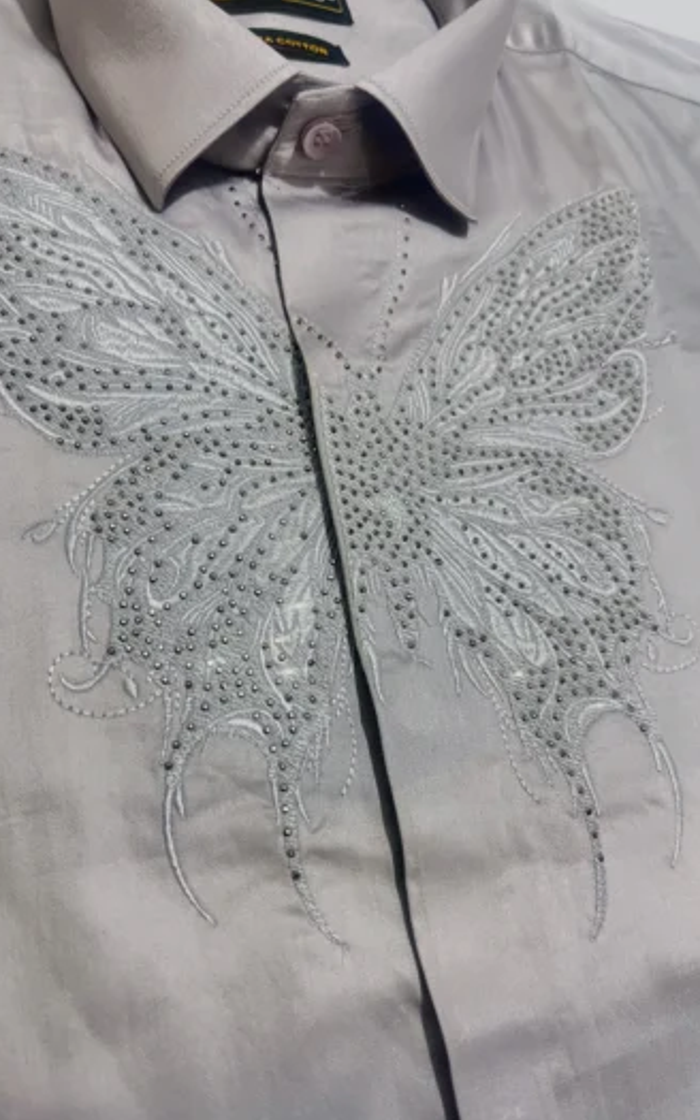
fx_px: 855
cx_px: 316
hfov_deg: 44.5
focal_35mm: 28
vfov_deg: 66.5
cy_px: 566
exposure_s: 1/50
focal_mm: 5.1
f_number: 1.6
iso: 250
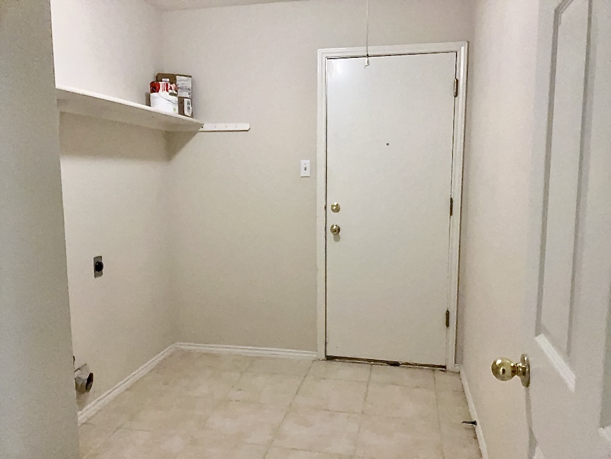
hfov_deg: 65.3
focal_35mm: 27
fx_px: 477
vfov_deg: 51.4
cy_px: 230
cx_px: 306
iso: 400
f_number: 1.8
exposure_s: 1/100
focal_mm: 3
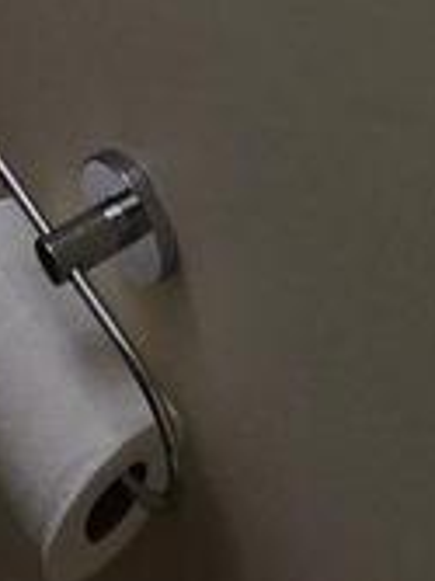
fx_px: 1409
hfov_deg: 13.8
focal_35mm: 84
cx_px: -529
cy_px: -1162
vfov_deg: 11.5
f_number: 2.2
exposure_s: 1/189
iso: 50
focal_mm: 2.2
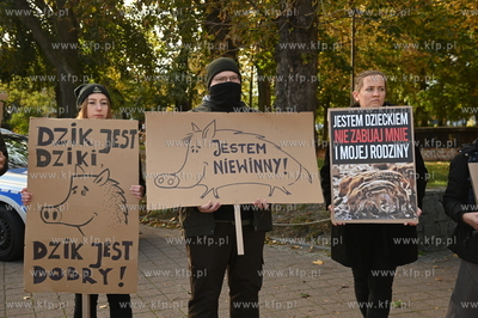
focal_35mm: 44
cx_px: 239
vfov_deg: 30.5
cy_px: 159
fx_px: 584
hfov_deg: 44.5
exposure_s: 1/640
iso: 400
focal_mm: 44
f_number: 4
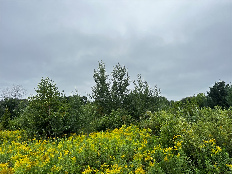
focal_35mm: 26
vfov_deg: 53.1
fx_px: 174
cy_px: 87
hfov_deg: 67.3
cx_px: 116
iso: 50
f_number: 1.5
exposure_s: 1/873
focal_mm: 5.7
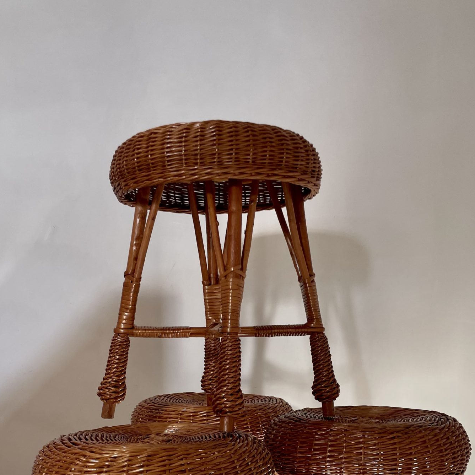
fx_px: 683
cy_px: 411
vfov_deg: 36.4
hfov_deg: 38.3
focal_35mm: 44
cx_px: 232
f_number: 1.6
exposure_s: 1/278
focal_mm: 4.2
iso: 40
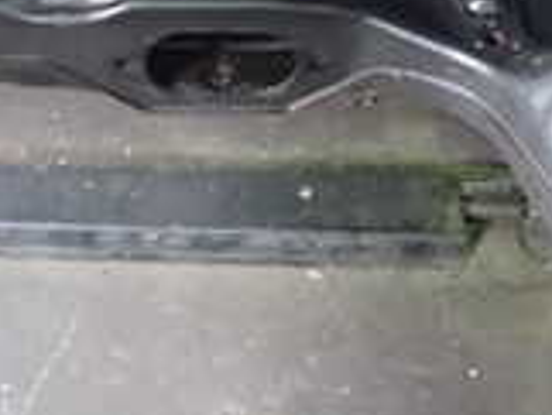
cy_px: -24
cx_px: 117
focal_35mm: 93
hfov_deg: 20.8
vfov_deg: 15.5
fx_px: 1484
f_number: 2
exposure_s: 1/30
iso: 500
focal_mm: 4.5
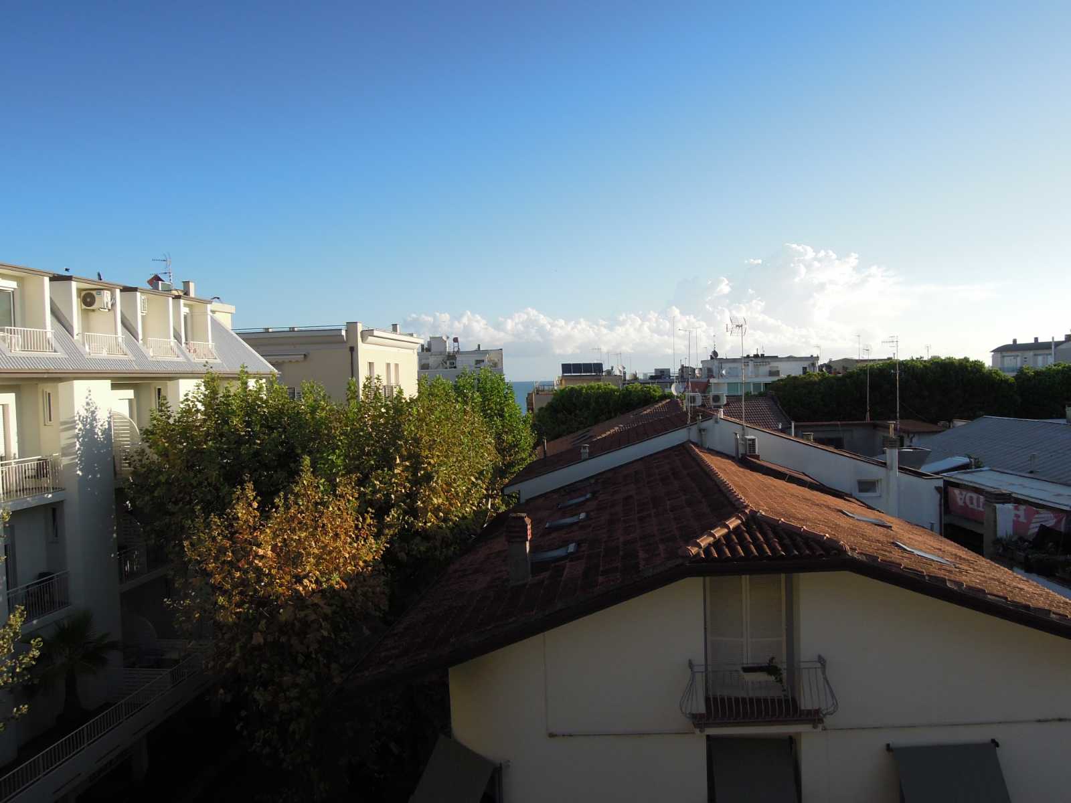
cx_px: 536
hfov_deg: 71.6
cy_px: 402
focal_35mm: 24
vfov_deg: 56.8
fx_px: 743
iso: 160
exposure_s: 1/1250
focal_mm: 4.3
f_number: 3.5
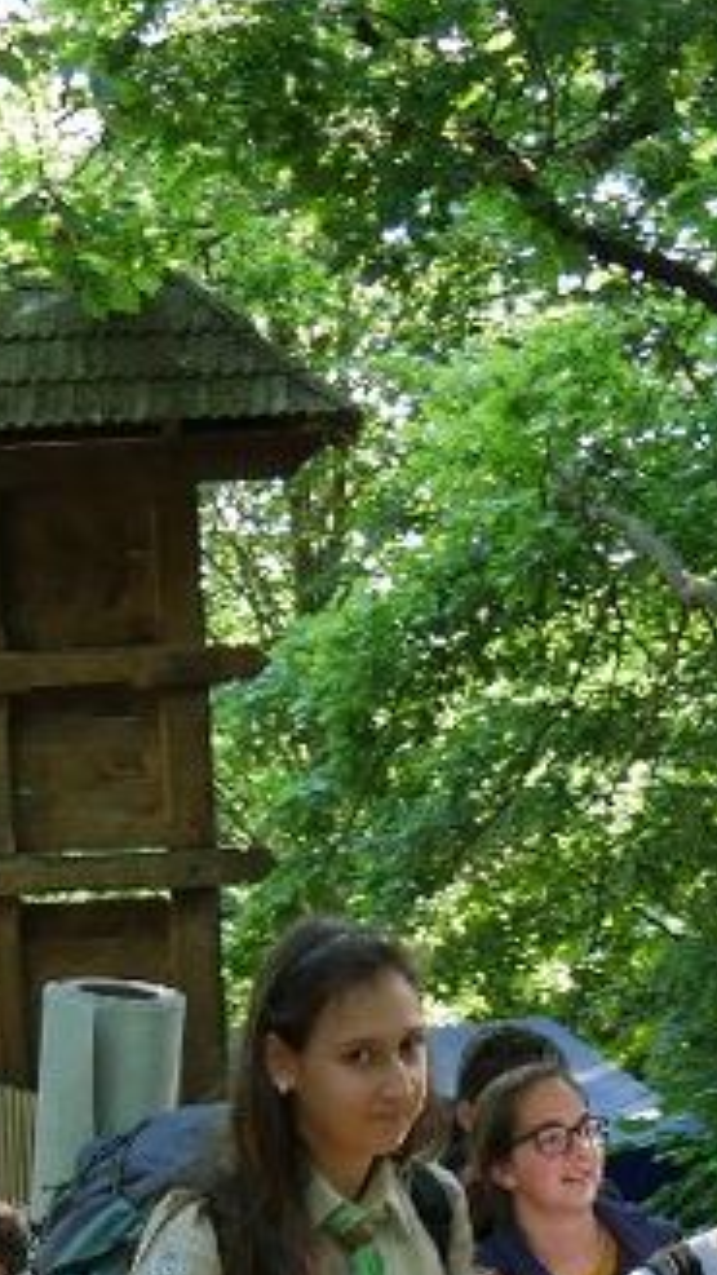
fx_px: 3584
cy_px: 1380
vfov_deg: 19.4
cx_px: 141
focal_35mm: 106
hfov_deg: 11.4
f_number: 3.6
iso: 200
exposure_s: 1/80
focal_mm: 15
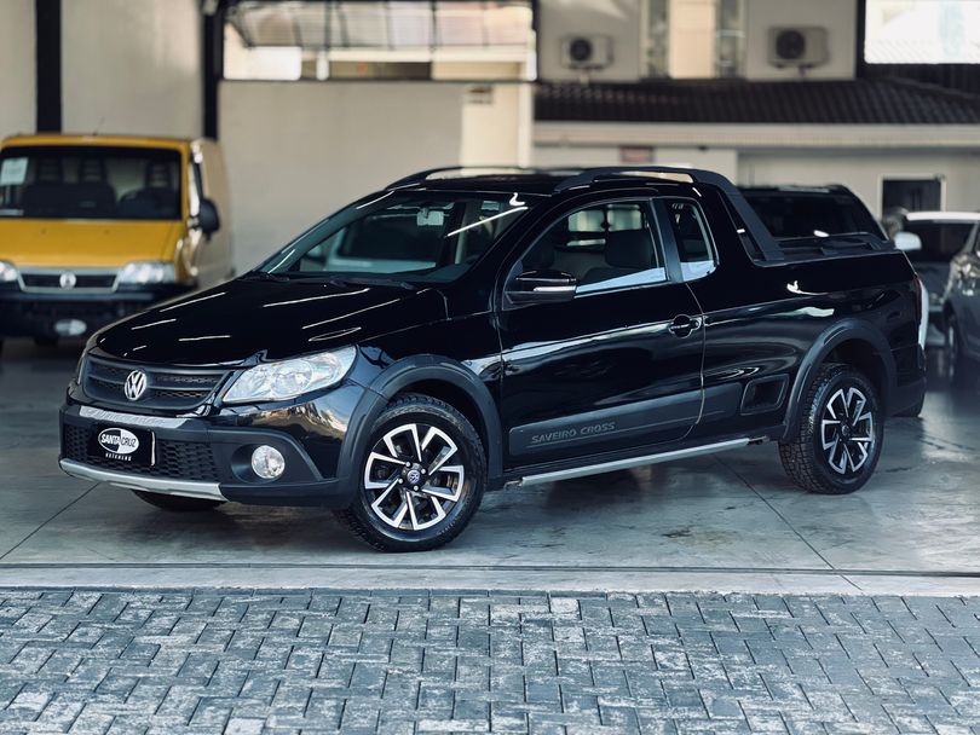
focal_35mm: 77
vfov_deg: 19.1
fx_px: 2181
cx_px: 490
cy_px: 368
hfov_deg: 25.3
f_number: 2.8
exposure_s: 1/121
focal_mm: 9
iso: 160
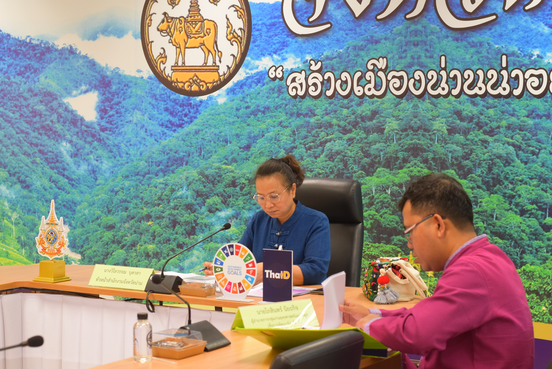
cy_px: 184
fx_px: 1150
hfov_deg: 27.0
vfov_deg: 18.2
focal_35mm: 75
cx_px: 276
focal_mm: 50
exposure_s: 1/100
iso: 1250
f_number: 5
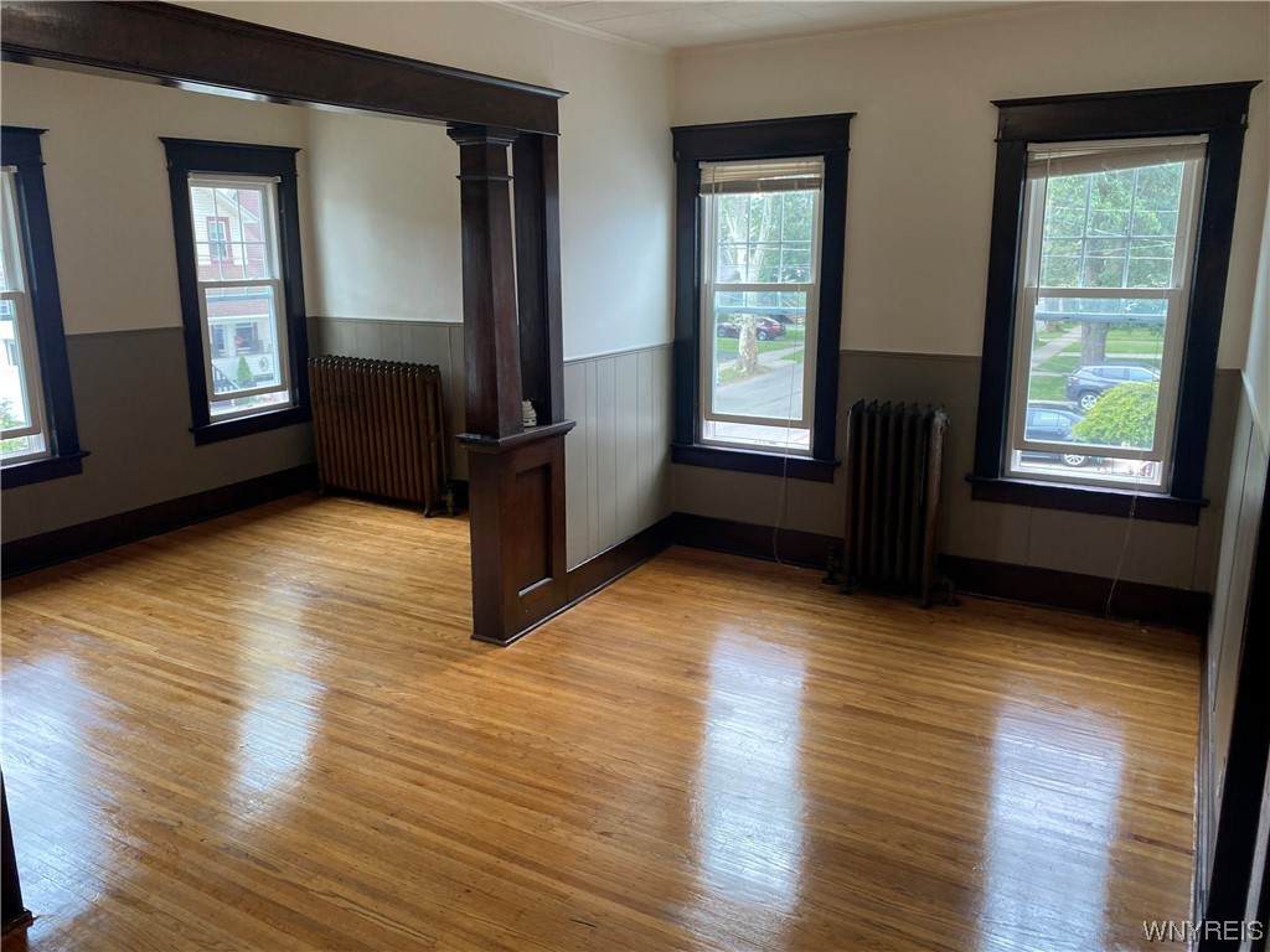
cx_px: 635
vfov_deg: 53.1
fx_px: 954
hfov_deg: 67.3
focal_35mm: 26
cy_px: 476
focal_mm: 4.25
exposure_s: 1/120
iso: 125
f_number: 1.8
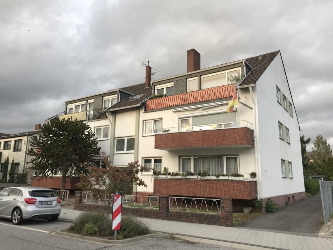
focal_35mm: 28
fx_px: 269
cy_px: 125
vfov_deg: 49.8
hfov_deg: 63.4
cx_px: 166
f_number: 1.8
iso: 20
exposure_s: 1/253
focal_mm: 3.99
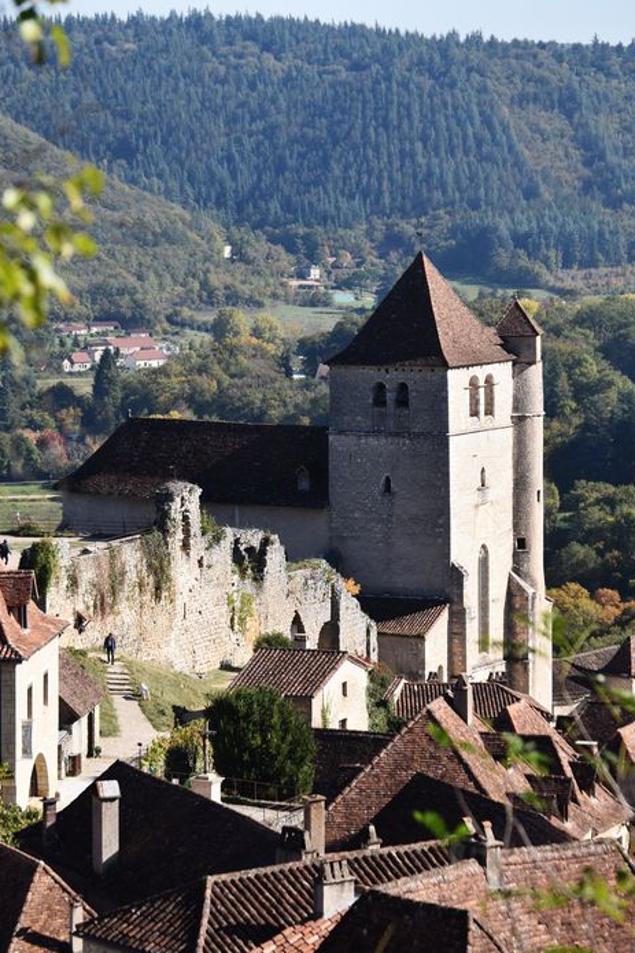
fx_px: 3401
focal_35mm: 129
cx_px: 318
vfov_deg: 16.0
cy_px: 479
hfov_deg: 10.7
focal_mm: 85
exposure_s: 1/640
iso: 200
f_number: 6.3
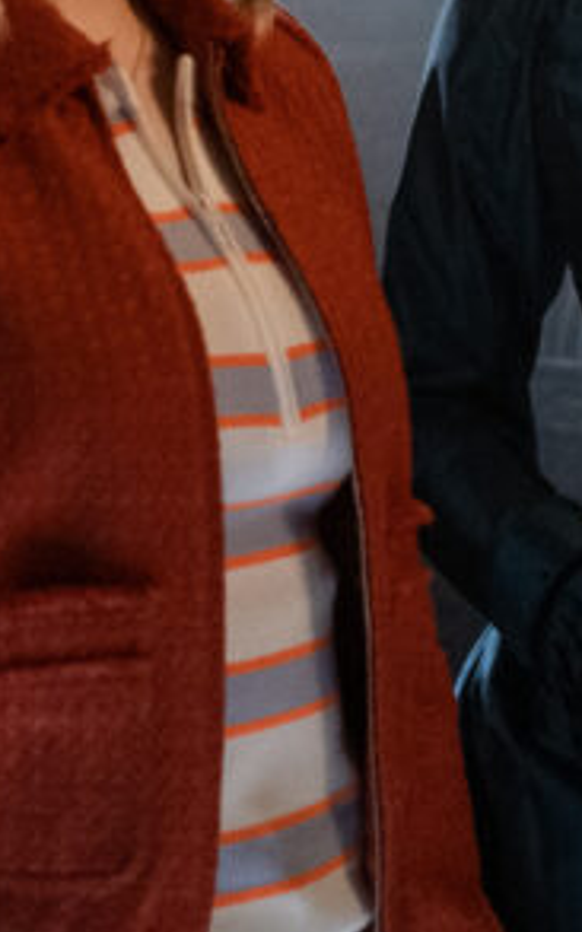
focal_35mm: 166
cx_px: 906
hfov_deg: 7.7
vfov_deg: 12.5
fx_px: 4215
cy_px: 54
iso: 6400
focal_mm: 35
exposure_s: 1/125
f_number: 2.5
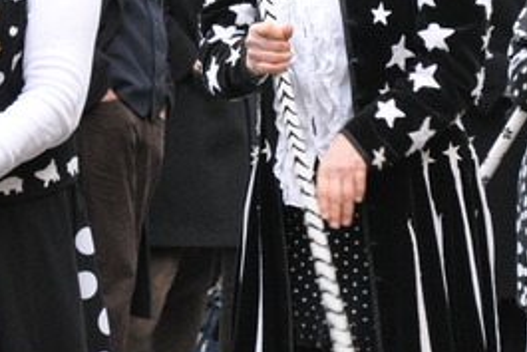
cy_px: 7
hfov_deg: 6.9
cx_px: 294
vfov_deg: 4.6
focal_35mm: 296
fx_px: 4340
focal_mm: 75
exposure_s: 1/250
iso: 1600
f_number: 5.6
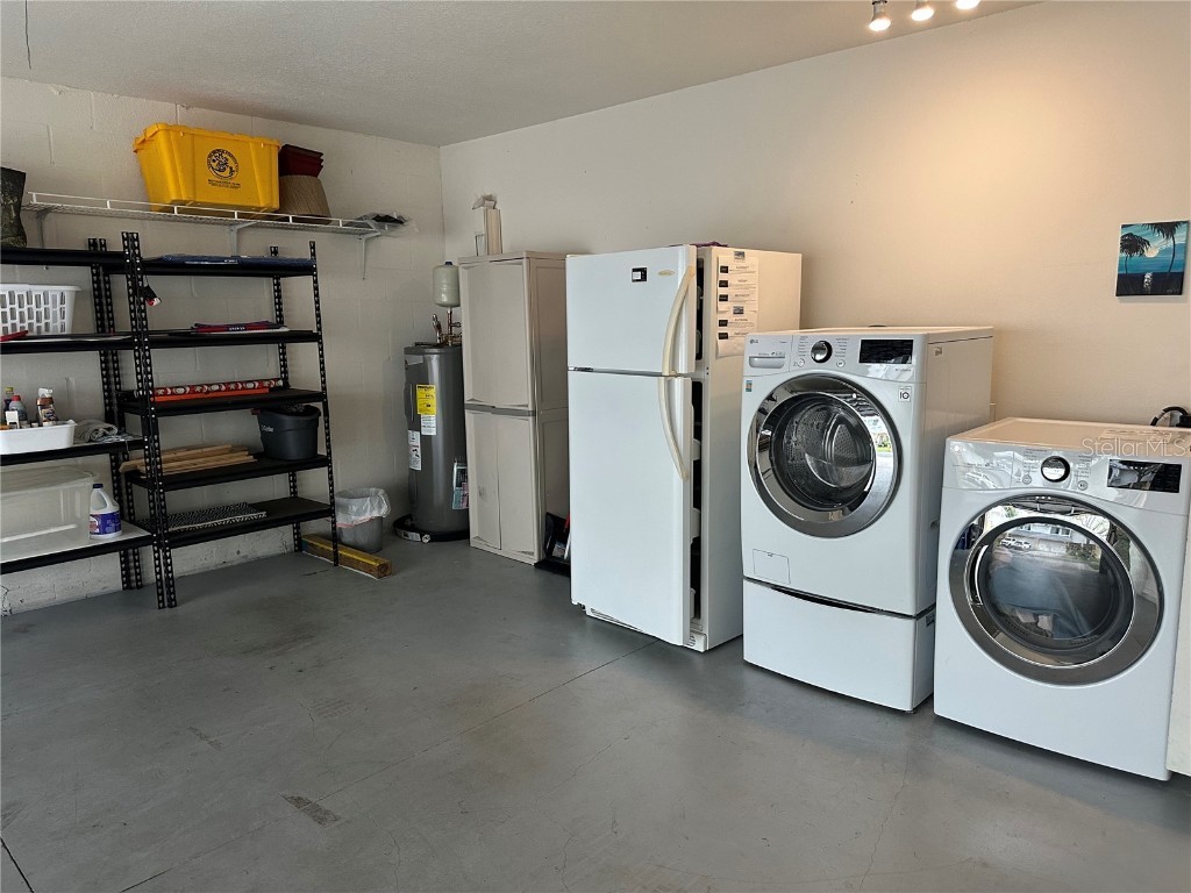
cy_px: 446
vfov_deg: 56.8
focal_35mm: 24
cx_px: 596
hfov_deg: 71.6
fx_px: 826
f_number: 1.78
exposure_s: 1/60
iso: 250
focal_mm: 6.86
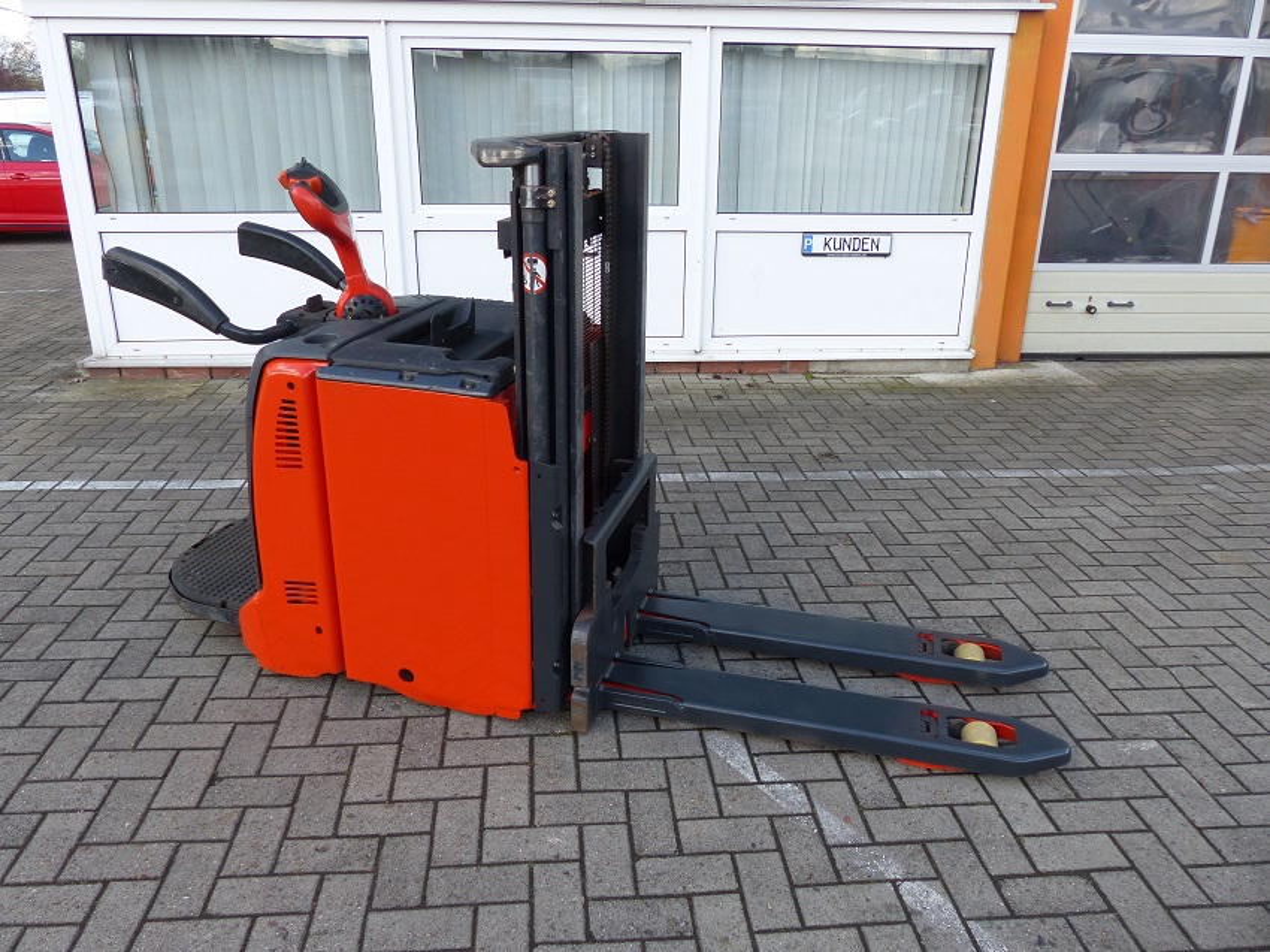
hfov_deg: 69.4
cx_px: 635
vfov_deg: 54.9
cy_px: 476
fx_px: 917
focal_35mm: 25
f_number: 4
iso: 100
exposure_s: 1/200
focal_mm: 4.5
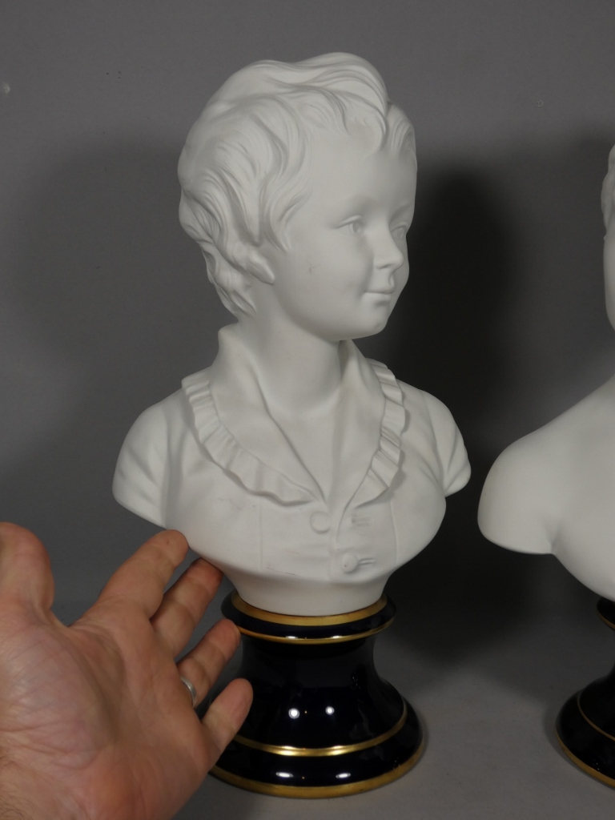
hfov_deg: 36.8
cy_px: 410
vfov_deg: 47.9
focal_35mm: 39
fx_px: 924
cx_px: 308
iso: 80
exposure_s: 1/125
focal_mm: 7.1
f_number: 3.6
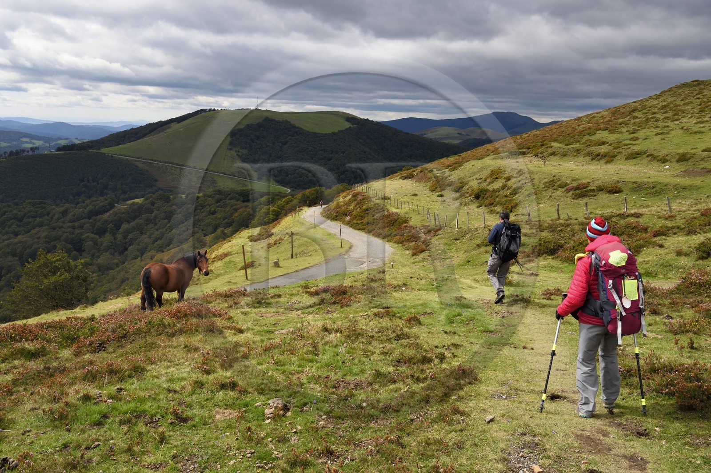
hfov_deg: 58.8
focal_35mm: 32
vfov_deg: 41.0
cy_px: 236
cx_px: 356
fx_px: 631
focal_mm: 32
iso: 200
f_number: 11
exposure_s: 1/200
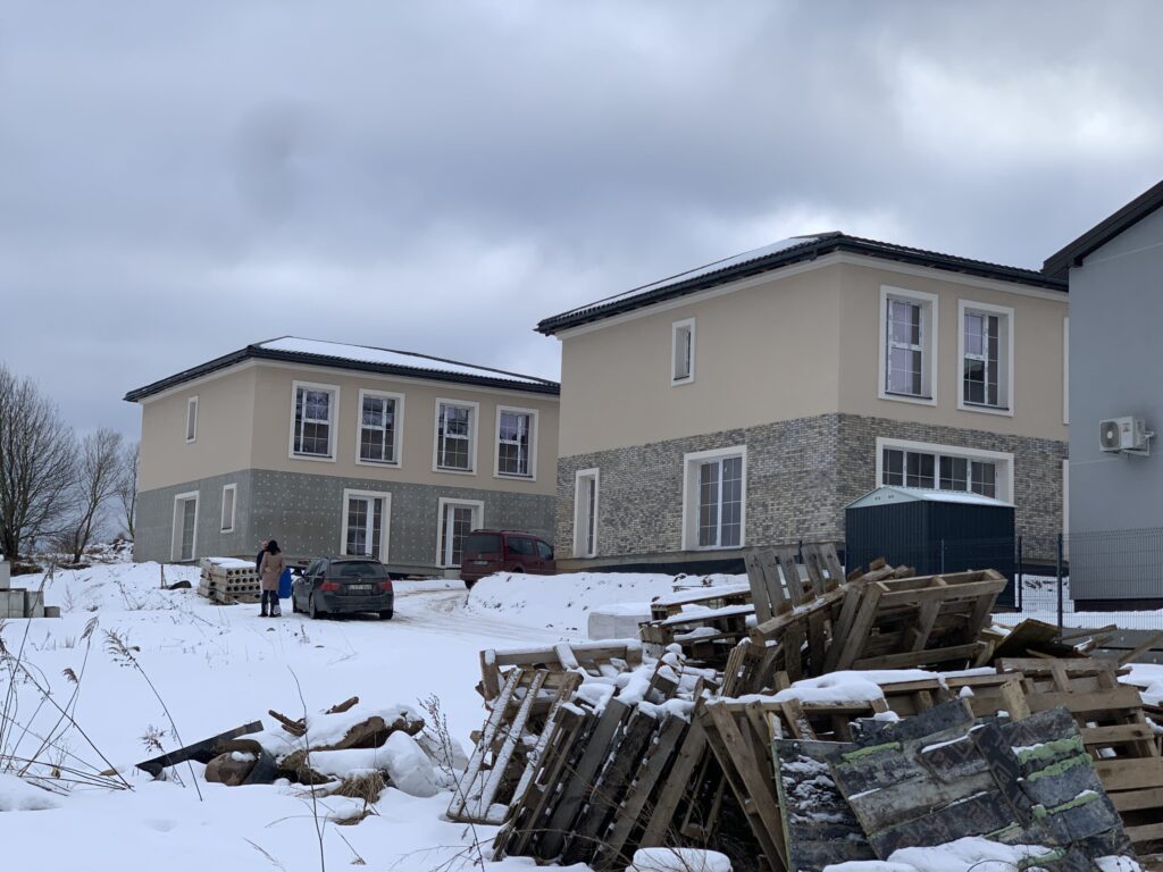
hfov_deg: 36.8
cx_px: 582
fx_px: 1747
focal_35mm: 52
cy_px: 436
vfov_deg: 28.0
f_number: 2.4
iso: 16
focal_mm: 6
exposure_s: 1/695
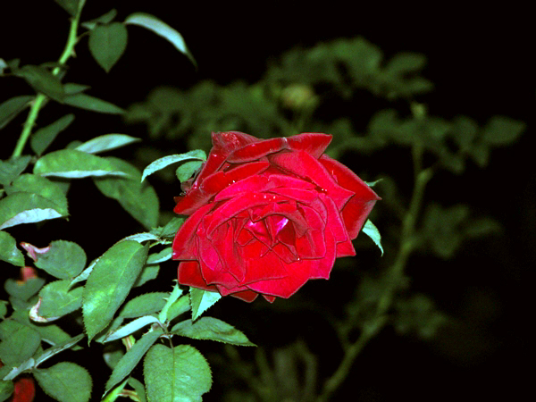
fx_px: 4336
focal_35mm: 280
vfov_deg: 5.3
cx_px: 268
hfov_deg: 7.1
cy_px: 201
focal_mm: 71.2
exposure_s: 1/125
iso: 100
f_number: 4.2
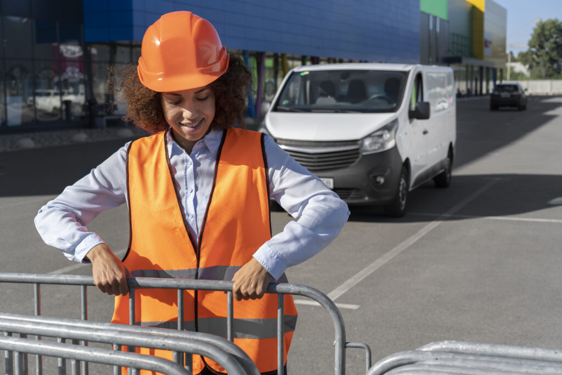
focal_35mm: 55
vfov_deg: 24.6
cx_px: 281
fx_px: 859
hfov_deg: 36.2
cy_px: 188
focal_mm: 55
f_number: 6.3
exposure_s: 1/320
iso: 100
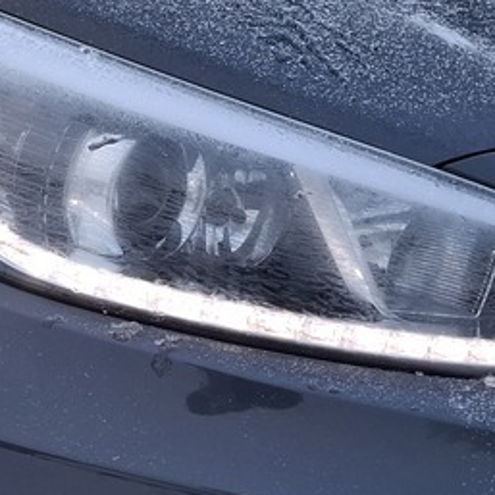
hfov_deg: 15.0
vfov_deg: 15.3
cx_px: -27
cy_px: 185
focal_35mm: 114
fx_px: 1844
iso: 50
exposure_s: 1/301
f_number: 1.8
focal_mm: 5.54
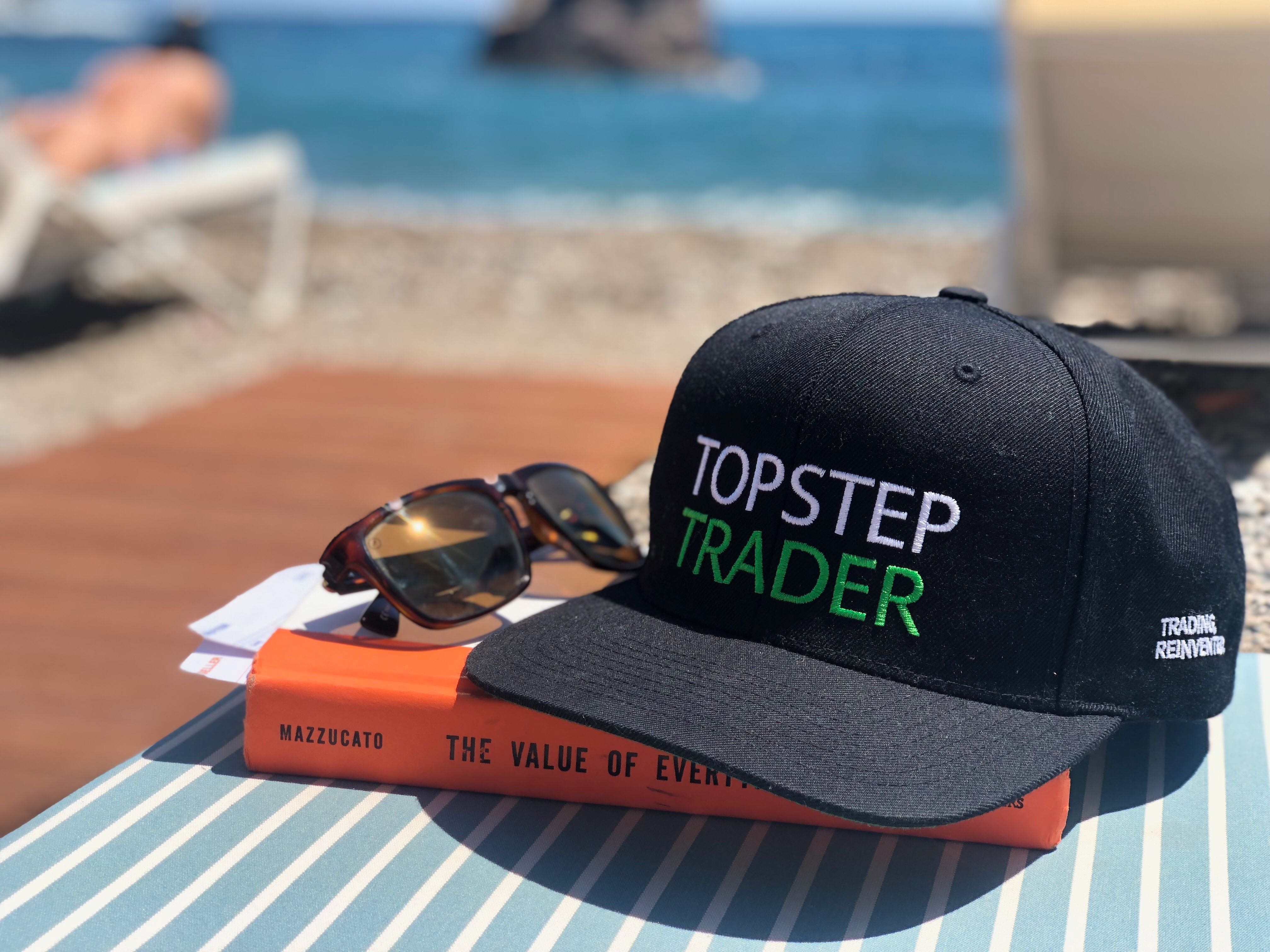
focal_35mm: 52
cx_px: 635
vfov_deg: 28.0
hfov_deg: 36.8
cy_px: 476
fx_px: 1908
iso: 16
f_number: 2.4
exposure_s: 1/889
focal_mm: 6
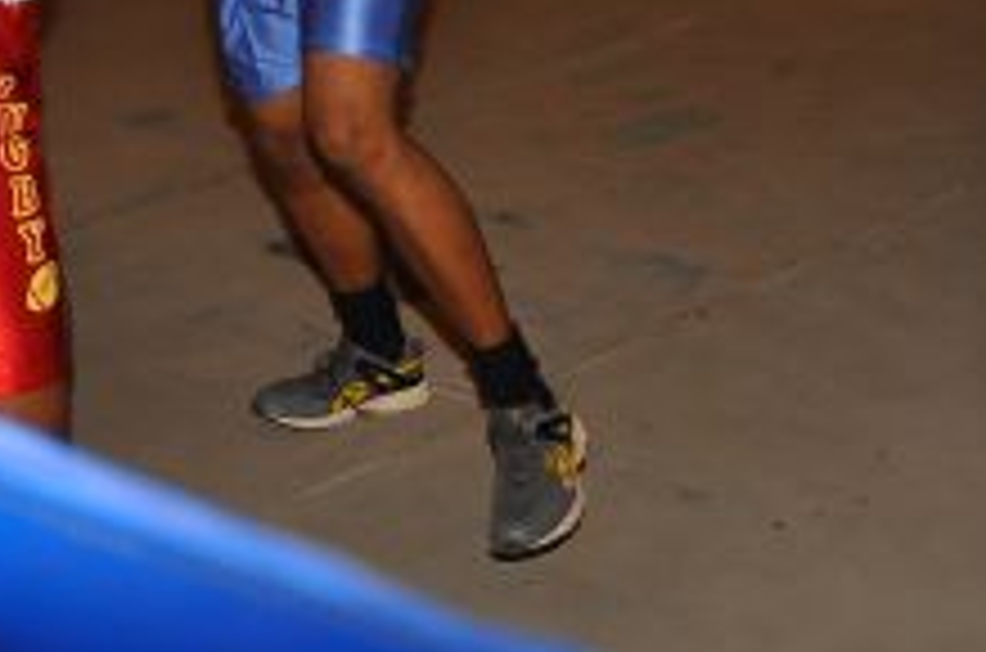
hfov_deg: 23.3
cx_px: 239
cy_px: -171
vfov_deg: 15.1
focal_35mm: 86
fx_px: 2360
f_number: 5.6
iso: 200
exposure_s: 1/90
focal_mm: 21
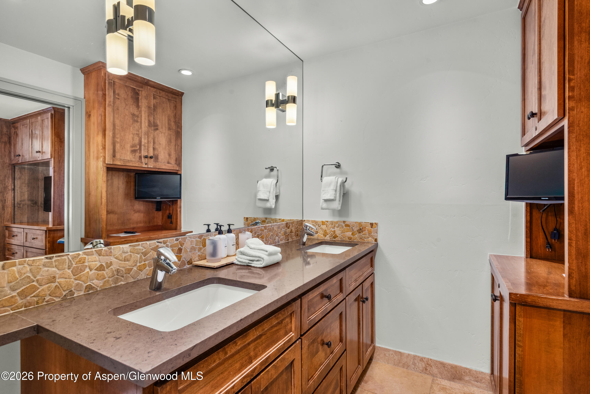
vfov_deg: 64.6
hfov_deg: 86.9
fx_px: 311
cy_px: 197
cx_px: 295
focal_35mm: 19
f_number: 9
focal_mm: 19
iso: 400
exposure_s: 1/4
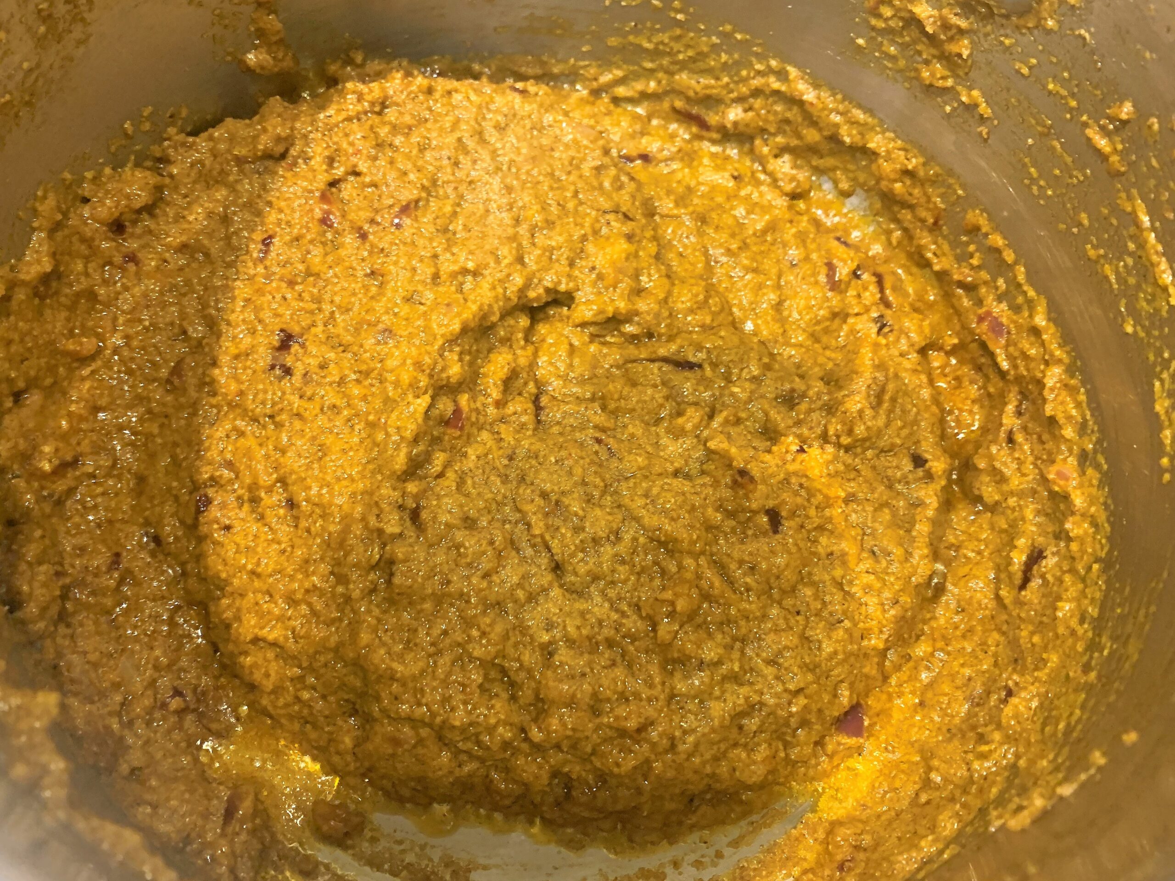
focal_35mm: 26
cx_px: 588
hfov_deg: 67.3
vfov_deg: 53.1
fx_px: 883
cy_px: 440
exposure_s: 1/25
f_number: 1.8
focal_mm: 4.25
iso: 320
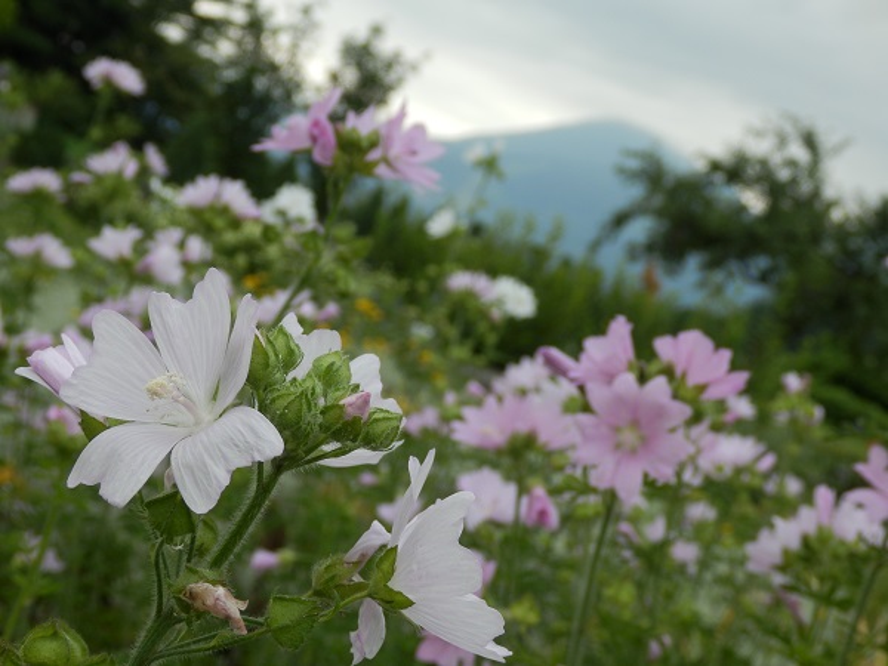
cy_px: 333
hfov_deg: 35.5
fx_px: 1385
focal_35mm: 54
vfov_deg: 27.0
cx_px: 444
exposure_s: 1/100
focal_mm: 9.8
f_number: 4.1
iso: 100
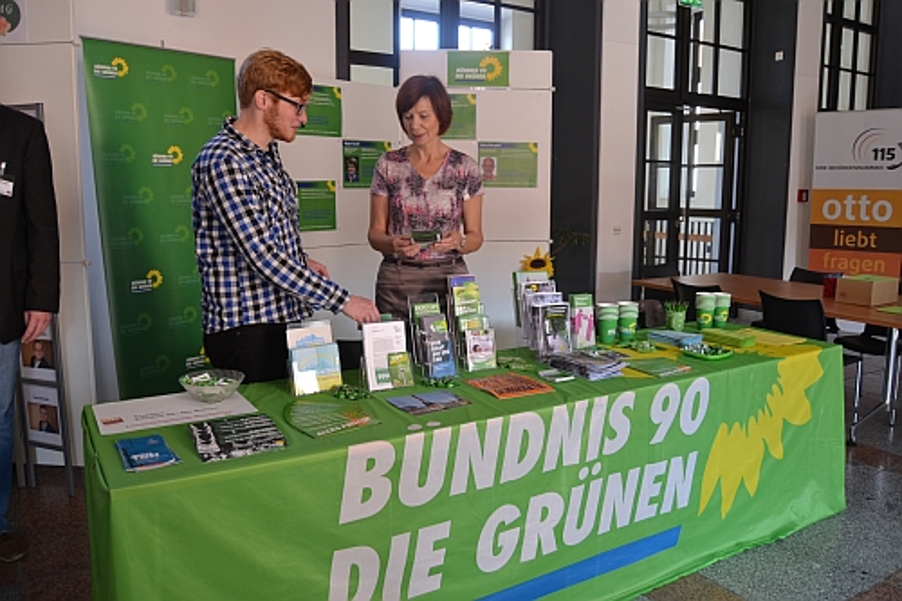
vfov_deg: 47.9
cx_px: 451
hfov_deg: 67.4
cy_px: 300
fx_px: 676
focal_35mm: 27
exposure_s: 1/60
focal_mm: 18
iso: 400
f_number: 3.5
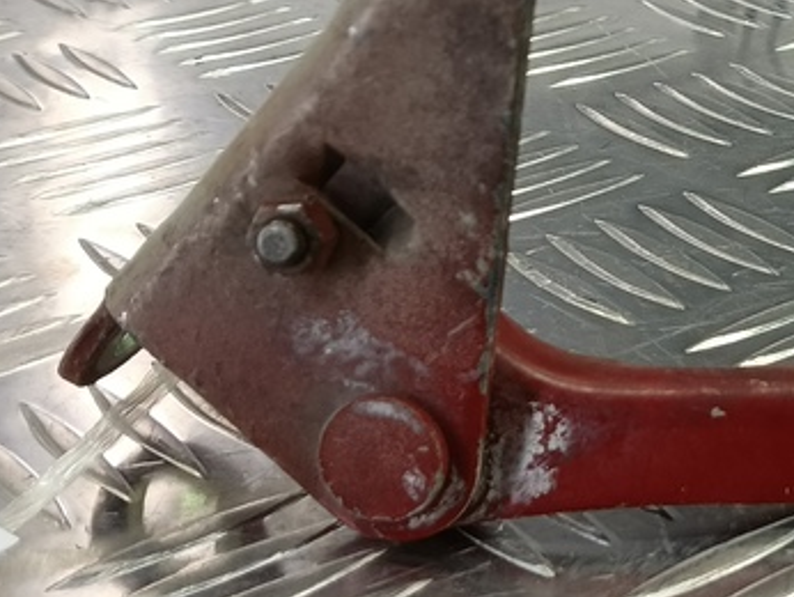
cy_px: 292
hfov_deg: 25.7
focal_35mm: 68
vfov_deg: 21.6
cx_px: 943
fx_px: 1561
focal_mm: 4.11
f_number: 1.6
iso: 116
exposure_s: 1/50
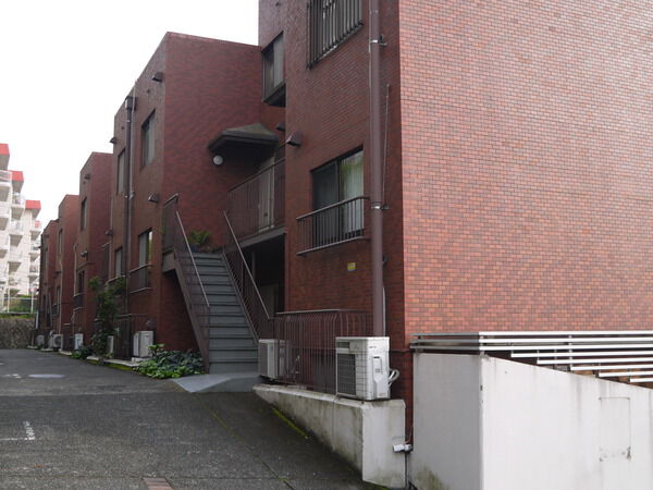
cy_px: 245
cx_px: 326
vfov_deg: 36.8
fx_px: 736
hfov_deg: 47.9
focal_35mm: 39
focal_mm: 14
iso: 160
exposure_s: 1/500
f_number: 3.5
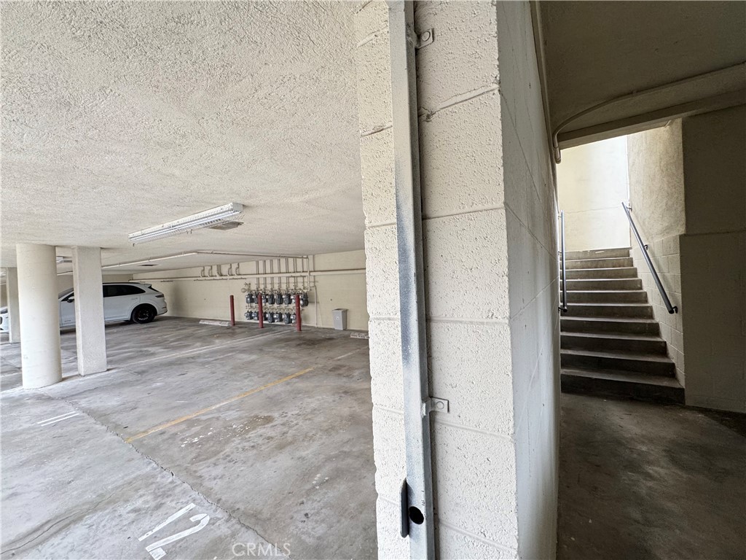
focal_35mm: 14
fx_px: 302
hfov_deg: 102.1
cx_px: 373
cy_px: 280
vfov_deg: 85.7
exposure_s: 1/99
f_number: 2.2
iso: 200
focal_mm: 2.22
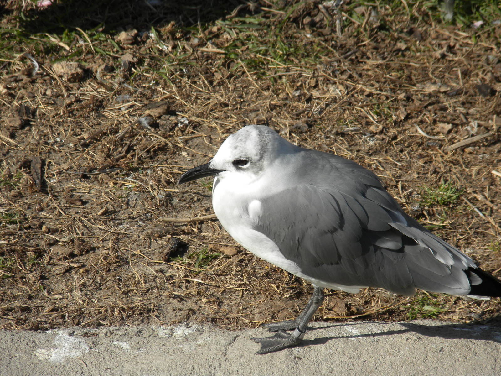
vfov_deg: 5.7
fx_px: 3763
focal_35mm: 260
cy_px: 188
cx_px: 250
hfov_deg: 7.6
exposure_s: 1/522
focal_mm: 46.2
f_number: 5.3
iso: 64
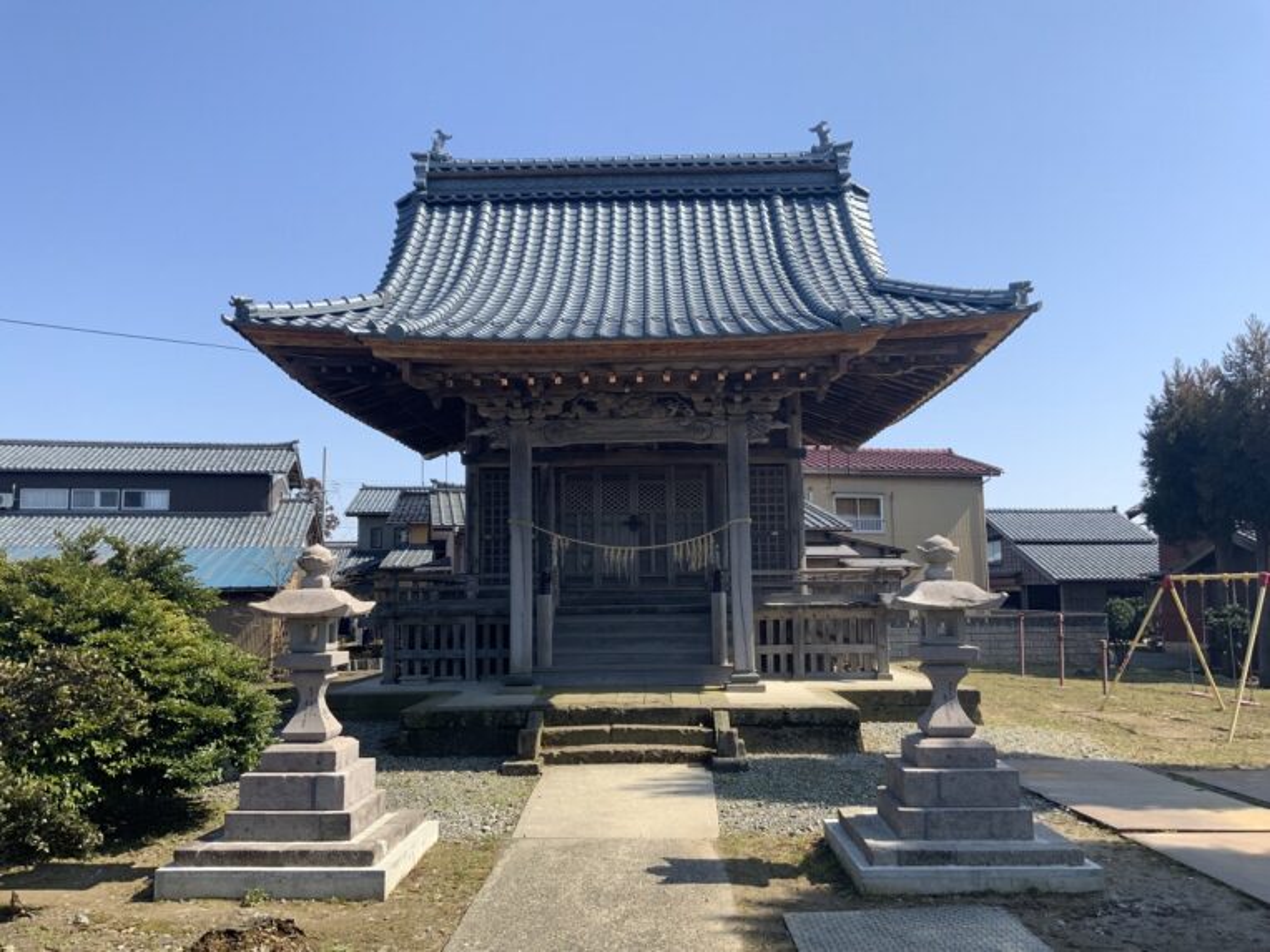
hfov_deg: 61.7
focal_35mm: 29
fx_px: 1064
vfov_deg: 48.2
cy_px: 476
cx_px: 635
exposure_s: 1/728
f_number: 1.8
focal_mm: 3
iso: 16
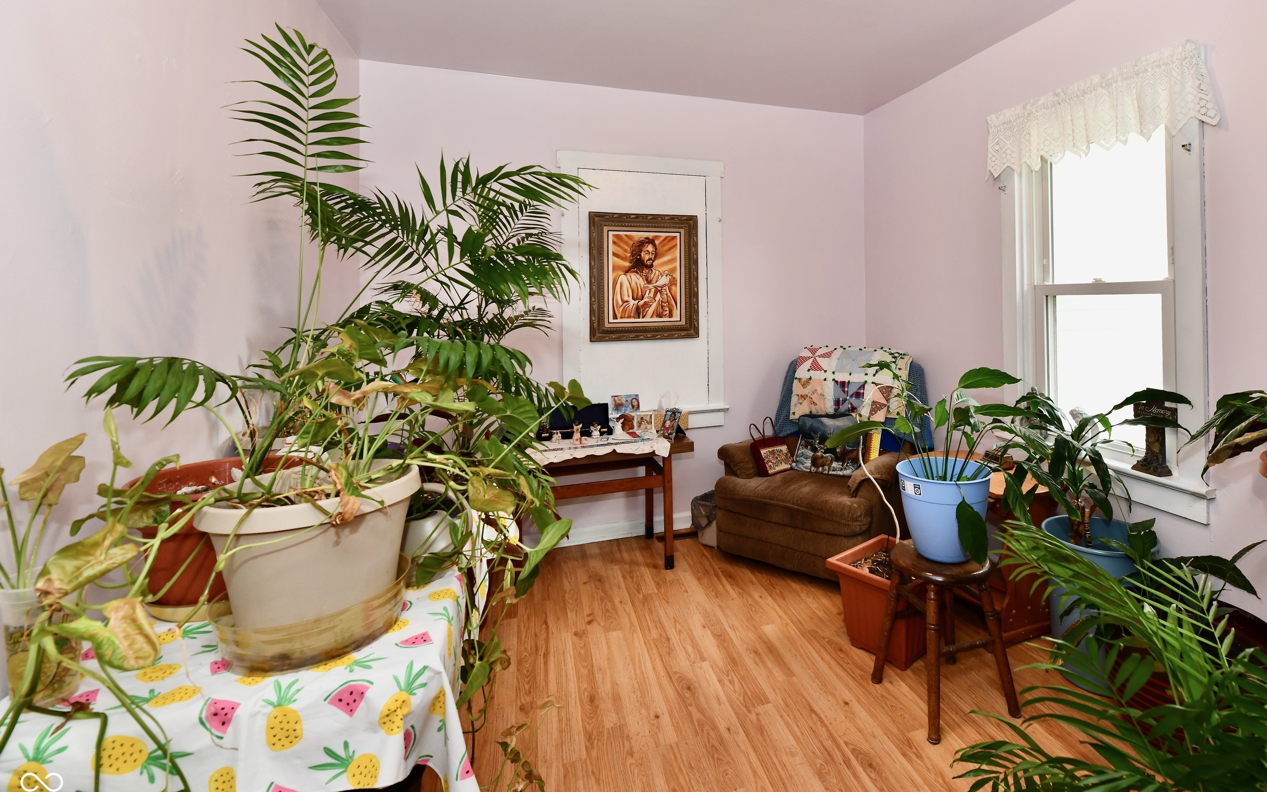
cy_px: 313
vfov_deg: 67.3
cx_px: 753
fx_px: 587
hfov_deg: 93.3
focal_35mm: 17
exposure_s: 1/60
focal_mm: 14
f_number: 6.3
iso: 640
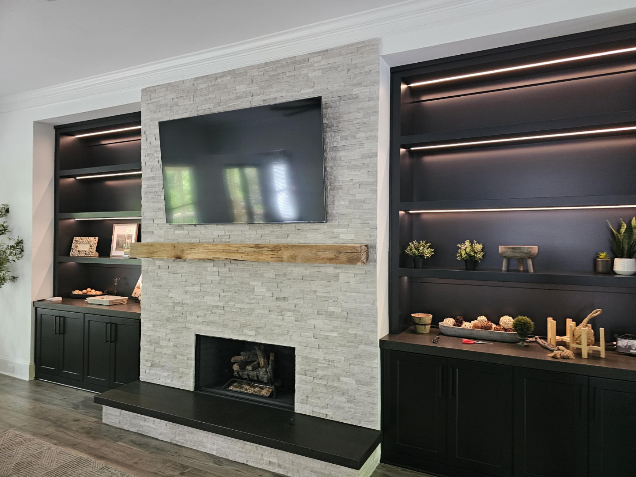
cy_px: 238
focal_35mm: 23
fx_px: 423
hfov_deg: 73.9
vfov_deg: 58.9
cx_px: 318
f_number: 1.7
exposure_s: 1/30
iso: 640
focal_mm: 6.3
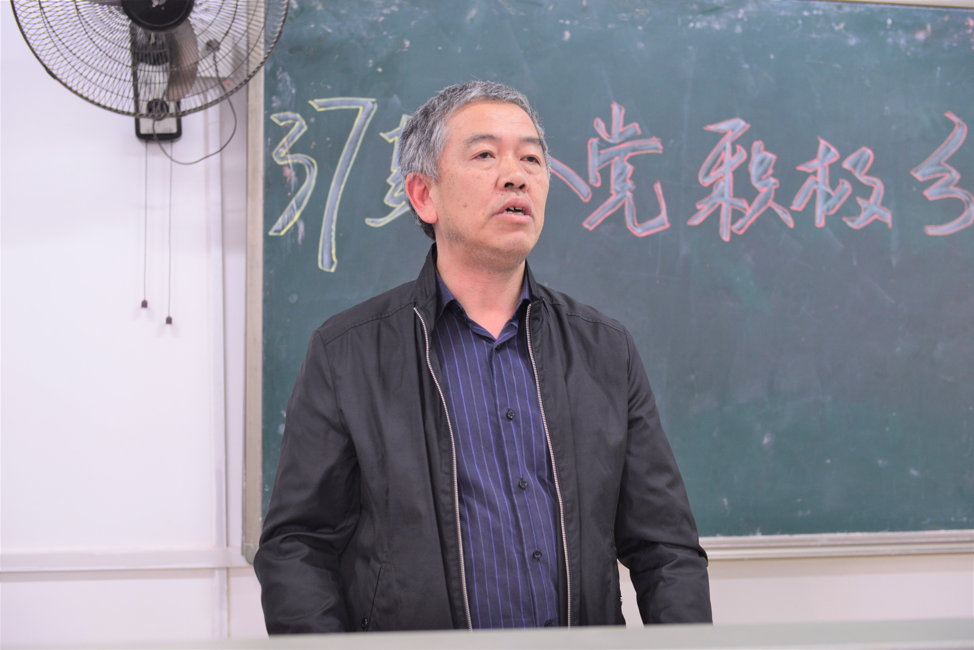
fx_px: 1407
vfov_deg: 26.0
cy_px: 325
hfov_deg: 38.2
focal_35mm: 52
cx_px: 487
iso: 1600
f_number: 3.2
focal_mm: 52
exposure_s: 1/60
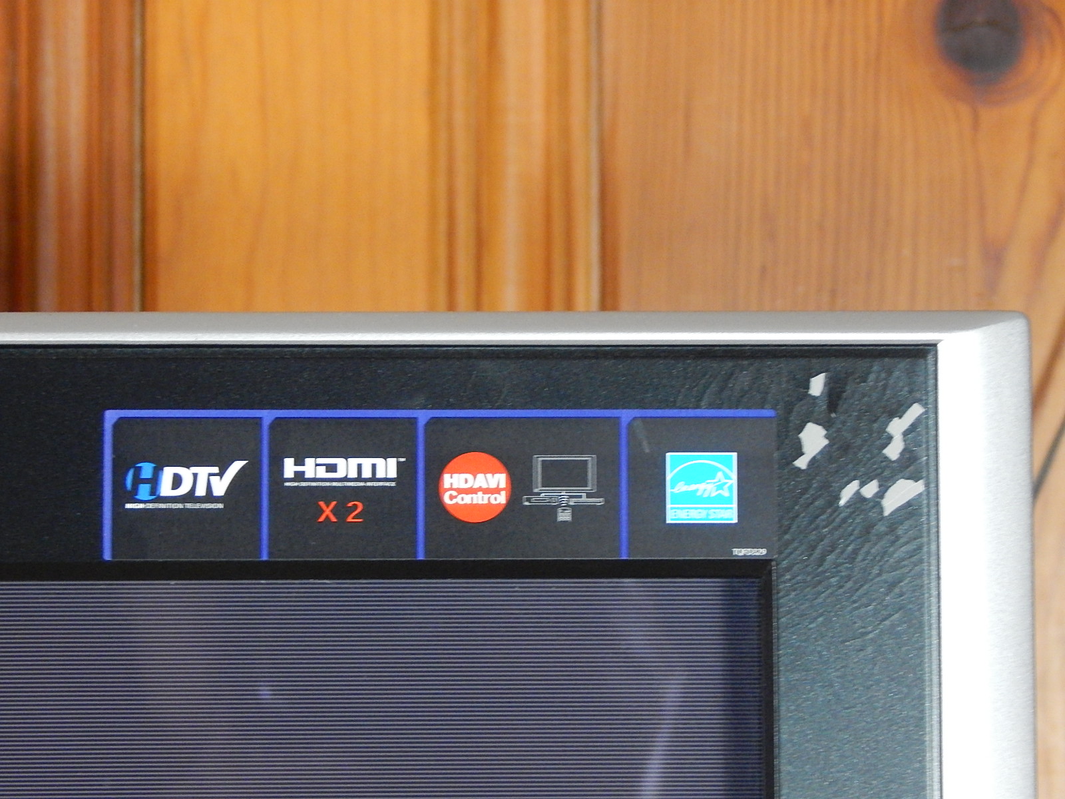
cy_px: 400
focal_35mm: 141
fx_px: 4338
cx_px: 532
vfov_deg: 10.5
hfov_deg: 14.0
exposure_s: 1/15
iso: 800
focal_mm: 25.3
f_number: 4.9
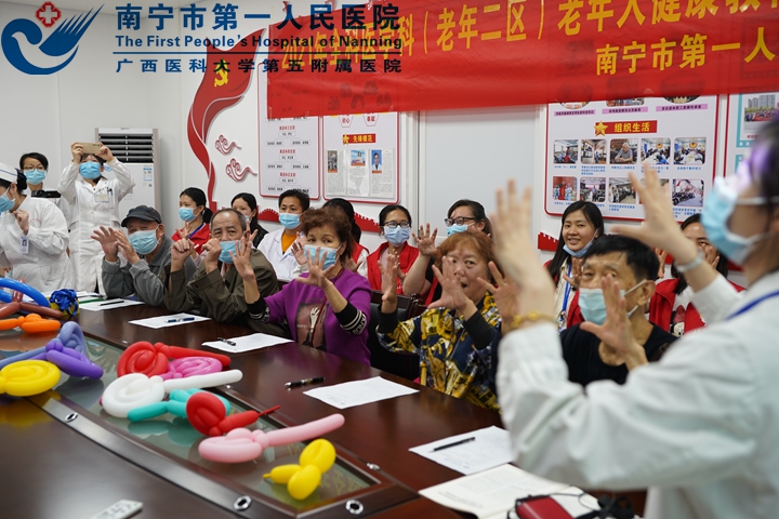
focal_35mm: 35
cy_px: 260
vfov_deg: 37.9
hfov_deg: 54.4
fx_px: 757
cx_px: 390
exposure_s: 1/100
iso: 500
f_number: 3.2
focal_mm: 35
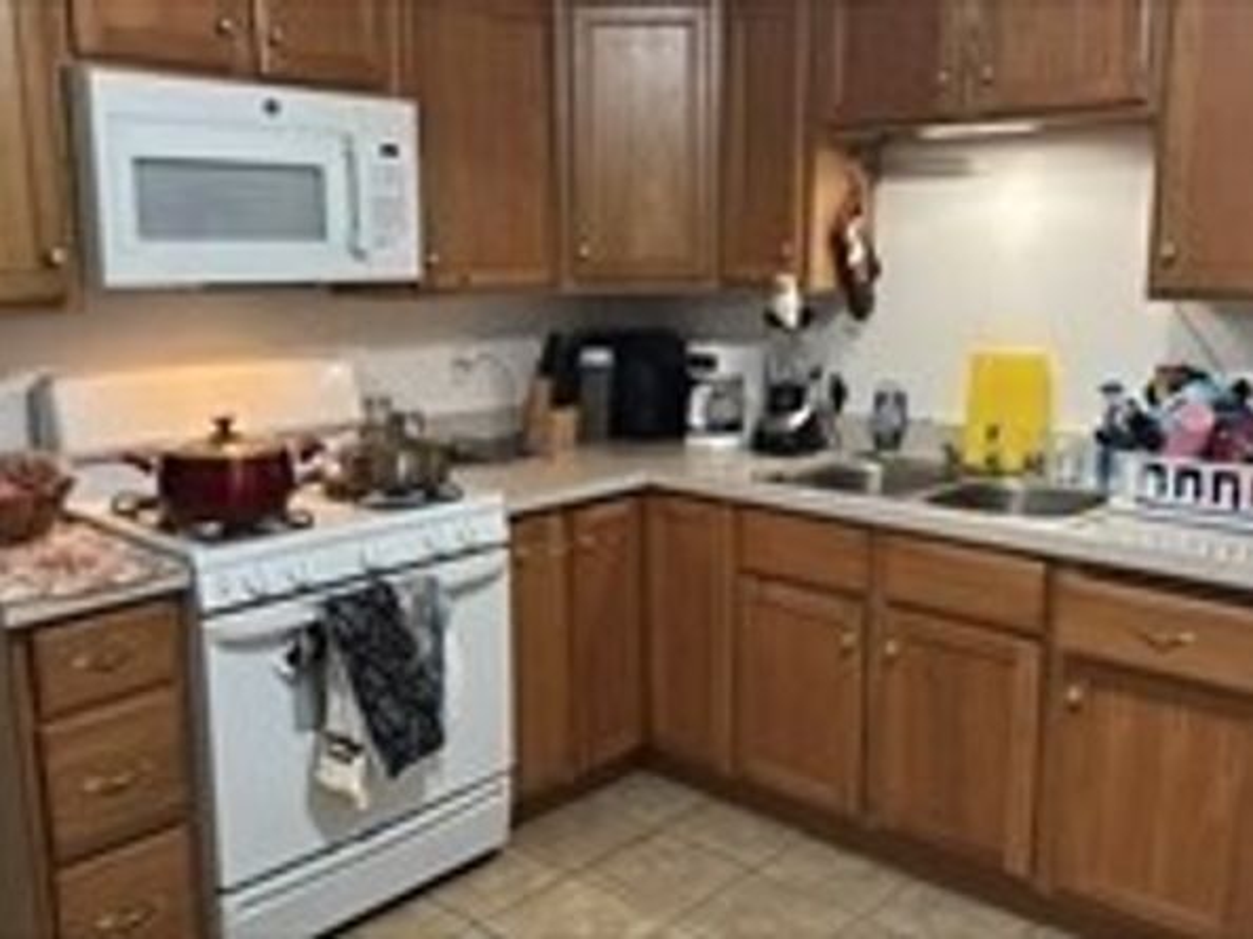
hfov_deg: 63.5
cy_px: 470
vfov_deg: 49.7
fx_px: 1013
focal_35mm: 28
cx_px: 626
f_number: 1.78
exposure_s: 1/60
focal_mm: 6.76
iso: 1000
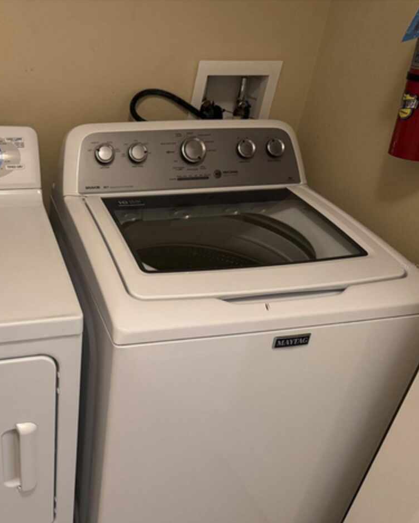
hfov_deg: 43.7
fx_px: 496
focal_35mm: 32
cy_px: 266
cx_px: 84
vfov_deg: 55.6
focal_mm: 6.76
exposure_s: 1/60
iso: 640
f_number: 1.78
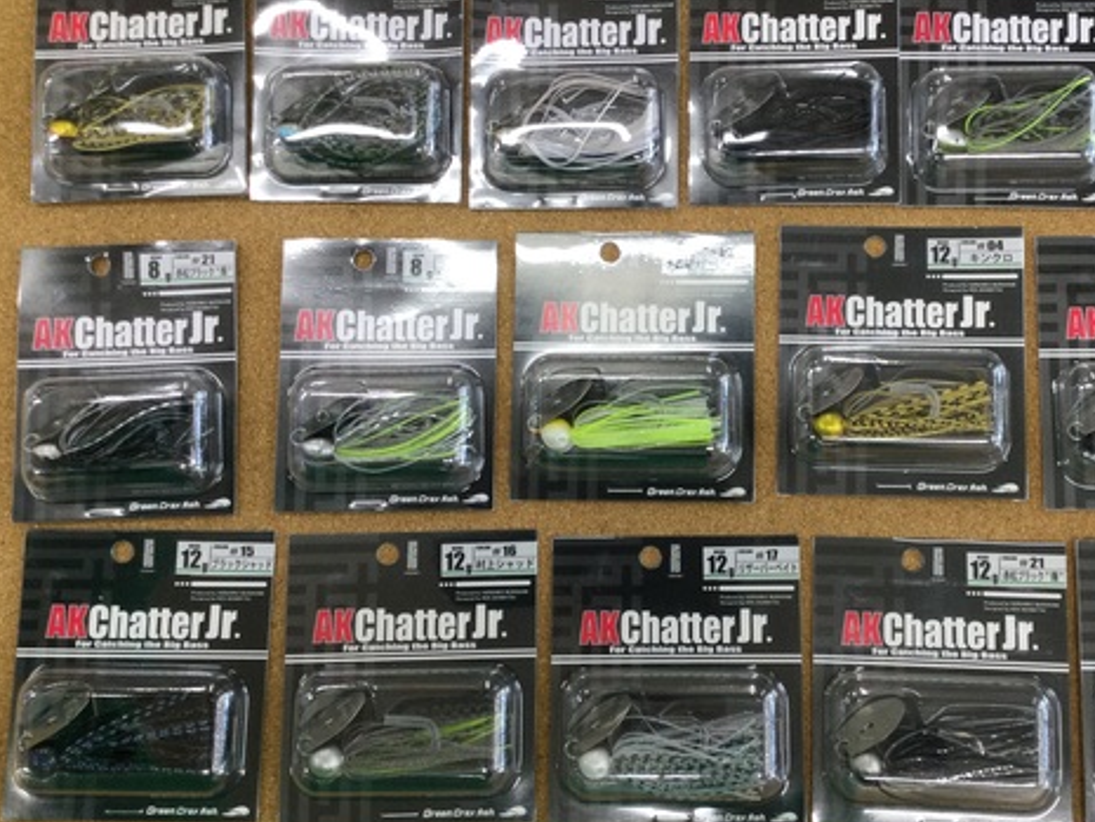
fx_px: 1266
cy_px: 393
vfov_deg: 36.0
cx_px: 685
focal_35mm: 40
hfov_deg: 46.4
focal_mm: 3.3
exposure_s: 1/30
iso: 25
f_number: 2.4
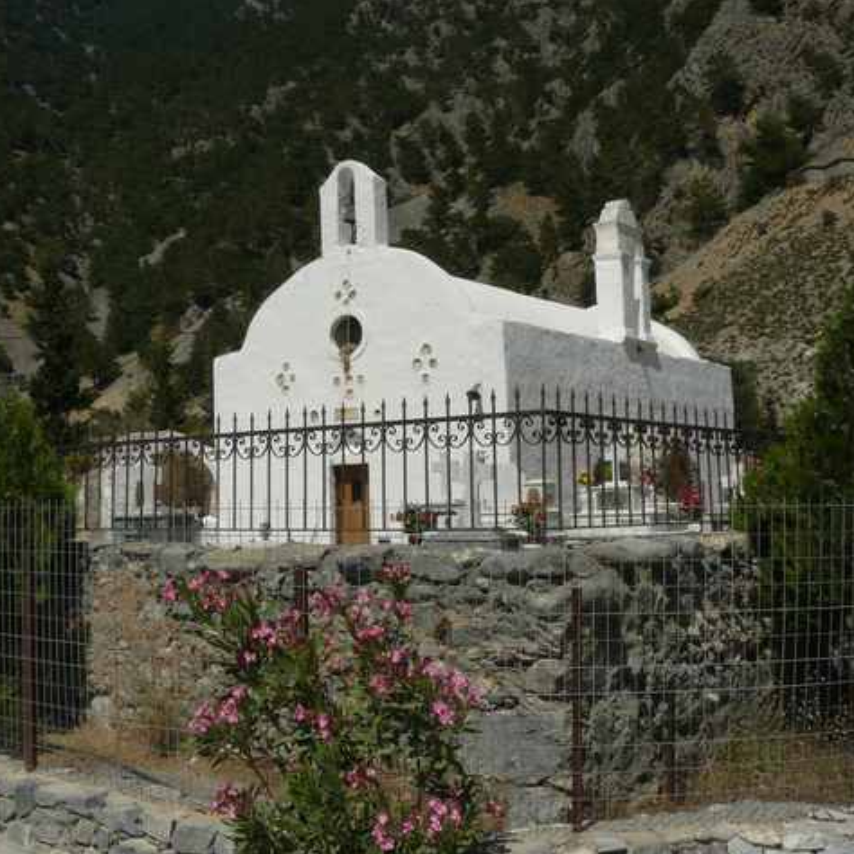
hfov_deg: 38.8
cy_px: 427
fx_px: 1200
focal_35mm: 43
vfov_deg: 39.2
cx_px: 295
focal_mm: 6
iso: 100
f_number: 8
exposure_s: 1/500
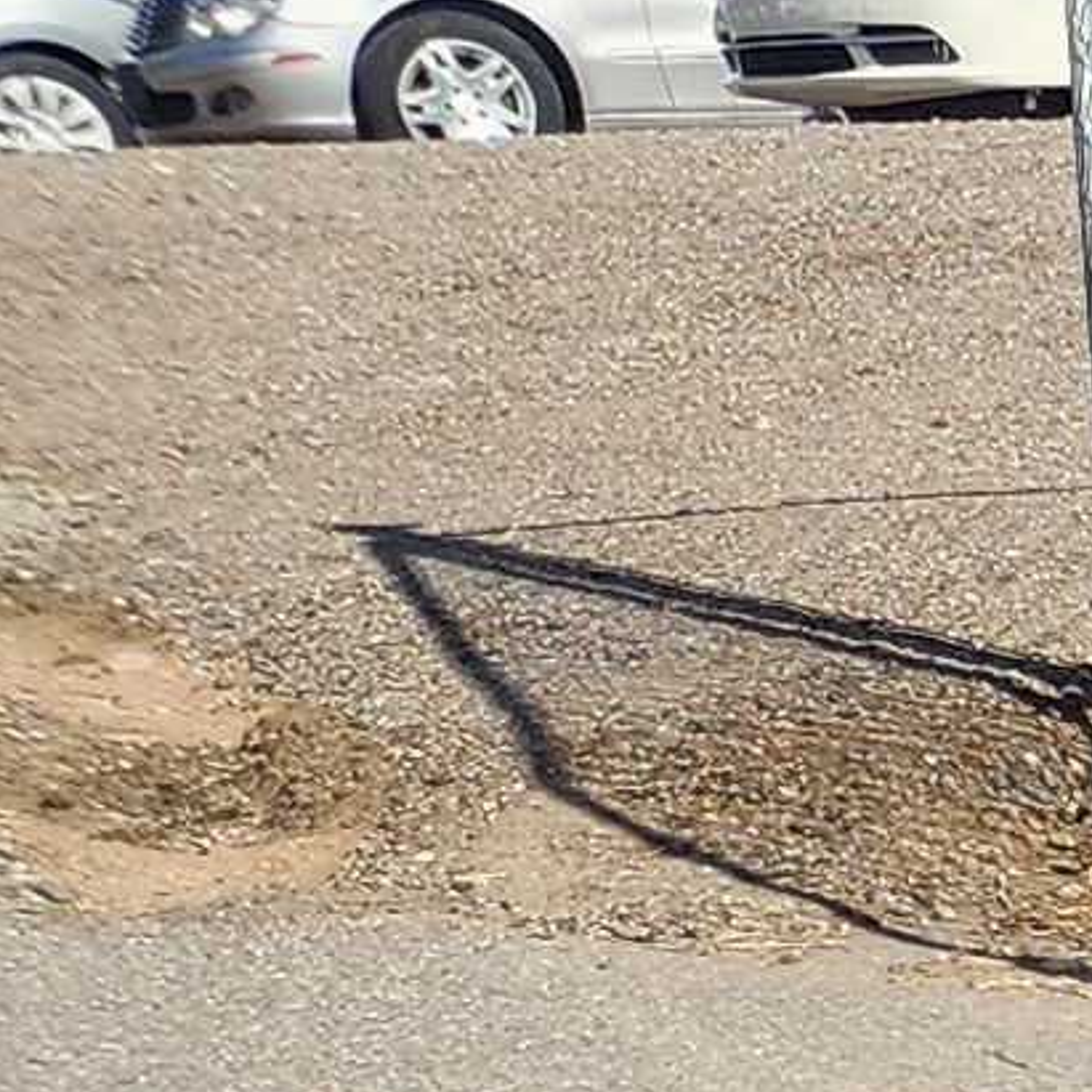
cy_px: 2179
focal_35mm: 198
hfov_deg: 6.6
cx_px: 4713
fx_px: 7067
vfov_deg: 8.4
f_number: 1.8
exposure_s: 1/754
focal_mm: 6.4
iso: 12
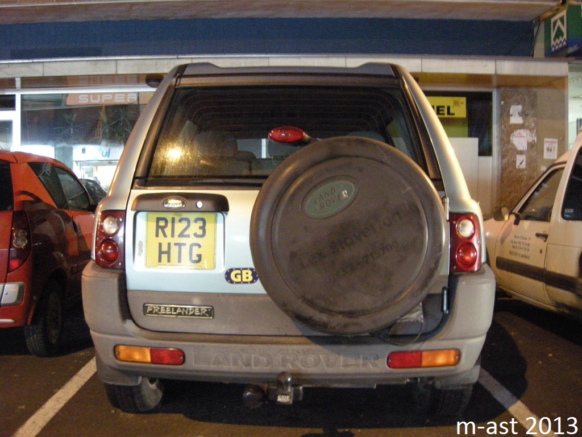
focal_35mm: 35
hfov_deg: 52.6
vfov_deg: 40.7
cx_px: 291
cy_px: 218
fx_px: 588
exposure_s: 1/2.3
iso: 800
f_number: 2.7
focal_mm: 7.5
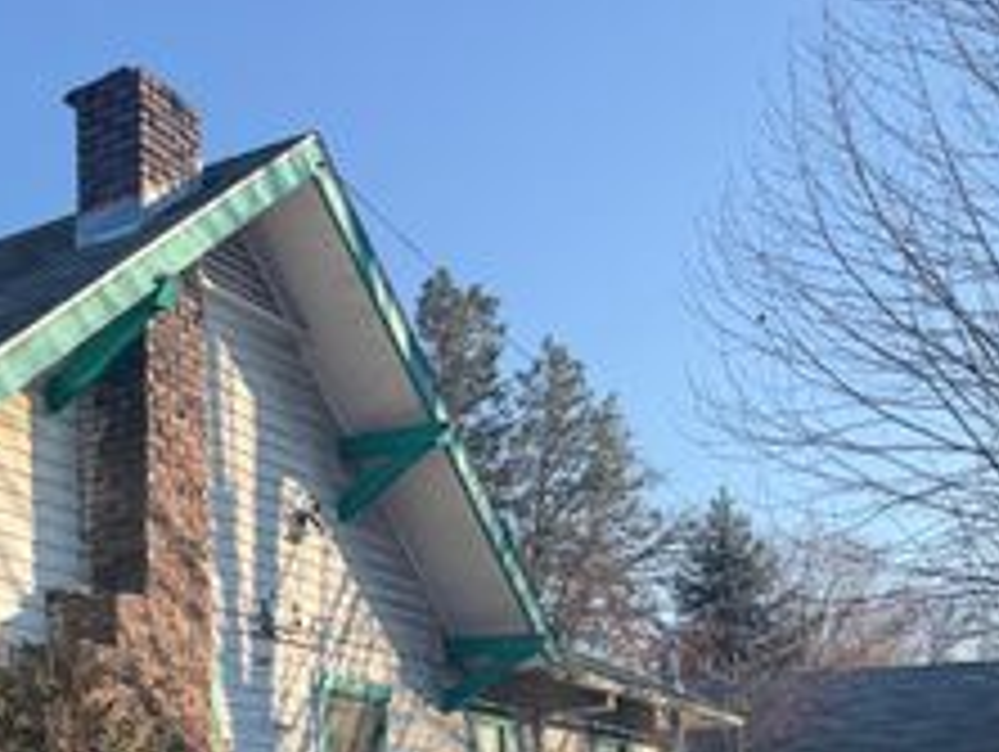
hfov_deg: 31.9
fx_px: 1560
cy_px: 736
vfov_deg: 25.8
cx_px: -68
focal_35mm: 54
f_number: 1.78
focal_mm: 6.76
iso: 80
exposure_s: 1/1464
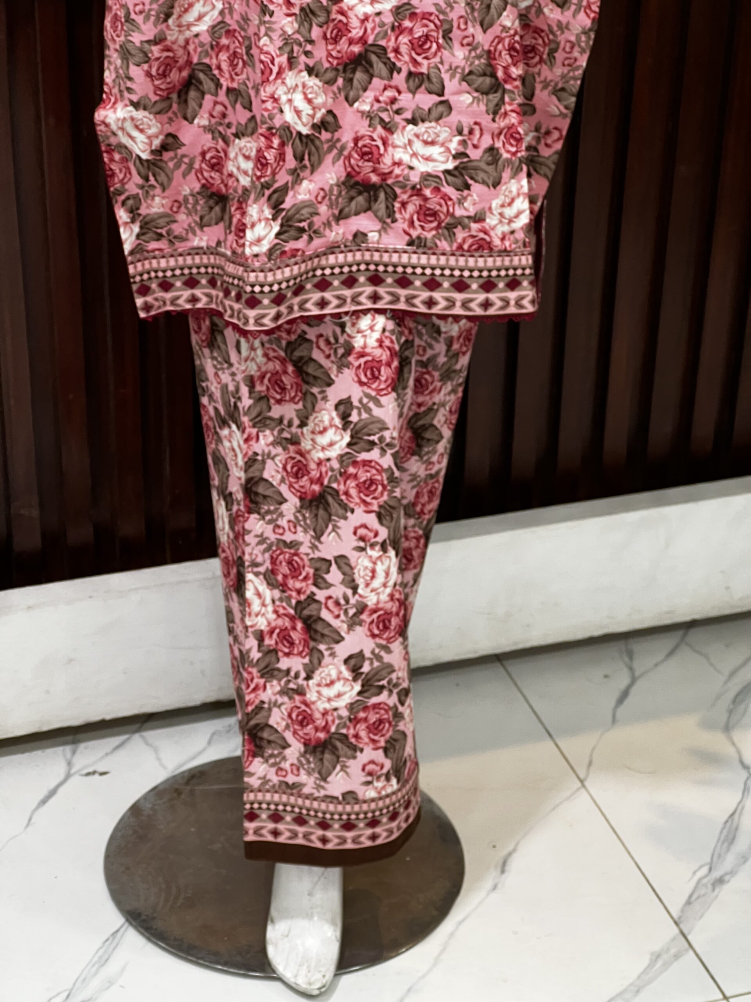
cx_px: 376
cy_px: 501
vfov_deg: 25.3
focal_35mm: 77
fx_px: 2227
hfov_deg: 19.1
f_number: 2.8
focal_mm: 9
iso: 320
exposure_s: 1/50
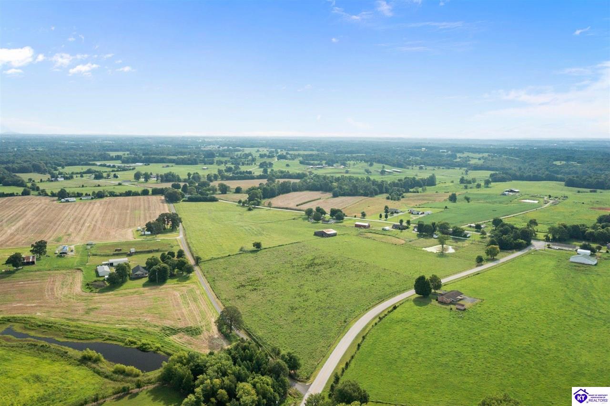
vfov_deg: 46.4
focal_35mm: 28
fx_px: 474
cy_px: 203
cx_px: 305
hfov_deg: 65.5
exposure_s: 1/80
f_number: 6.3
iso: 200
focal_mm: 10.26
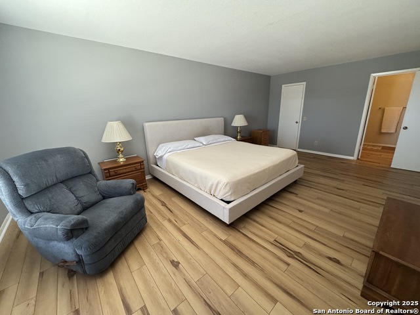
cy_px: 158
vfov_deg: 85.7
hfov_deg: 102.1
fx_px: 170
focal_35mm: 14
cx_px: 210
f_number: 2.2
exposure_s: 1/99
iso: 320
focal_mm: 2.22
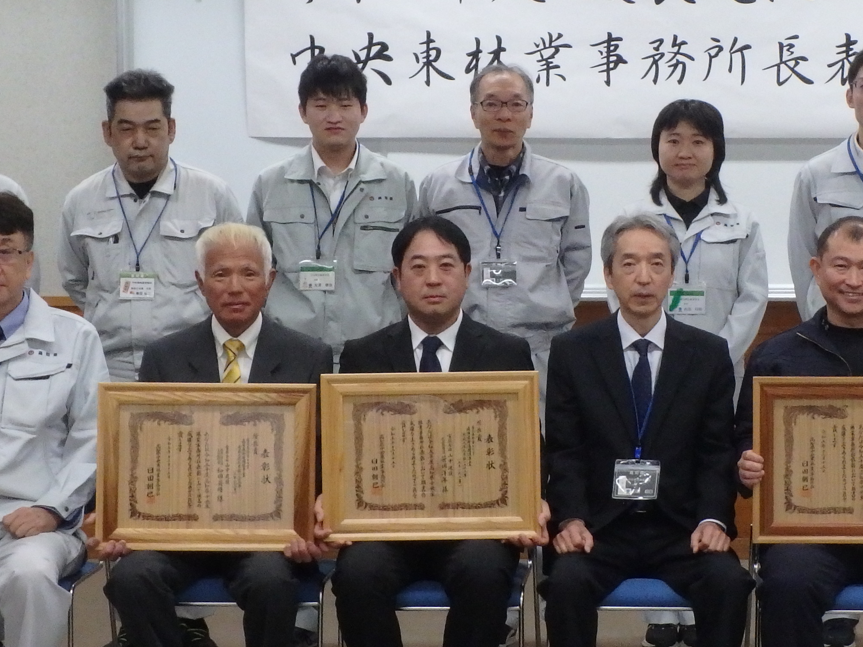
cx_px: 576
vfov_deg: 16.6
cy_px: 256
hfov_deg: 21.9
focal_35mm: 89
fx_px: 2219
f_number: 5.1
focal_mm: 6.9
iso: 500
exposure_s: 1/40
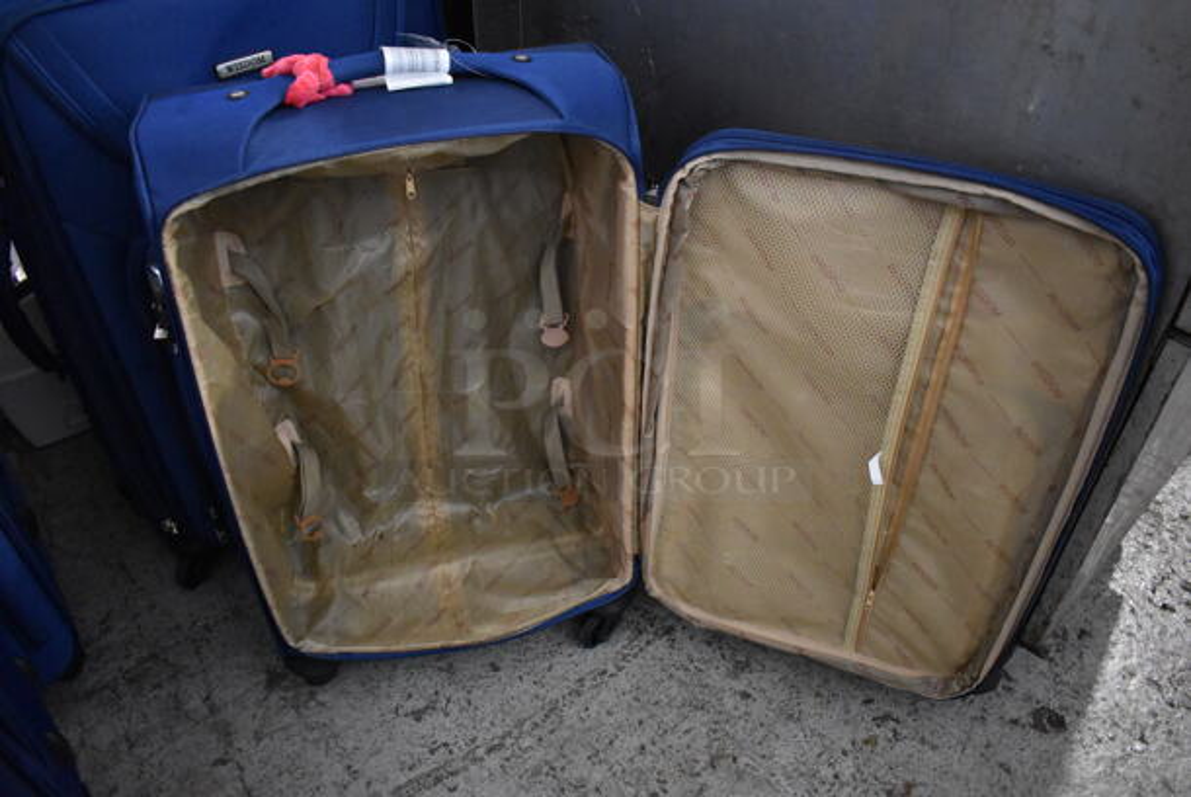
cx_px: 596
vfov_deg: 48.0
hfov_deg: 67.3
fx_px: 894
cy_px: 398
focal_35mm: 27
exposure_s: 1/125
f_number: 3.5
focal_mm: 18
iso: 5000
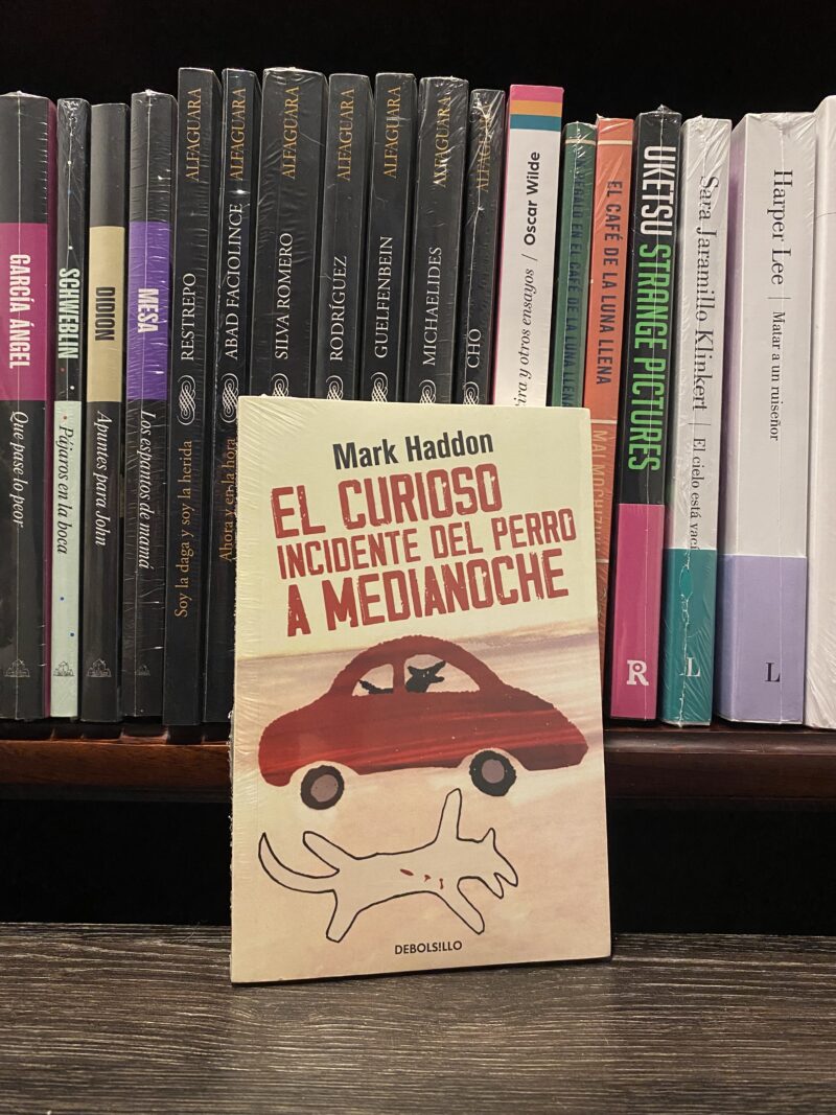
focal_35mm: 26
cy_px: 558
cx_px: 418
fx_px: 837
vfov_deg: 67.3
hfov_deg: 53.1
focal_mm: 4.25
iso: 640
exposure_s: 1/32
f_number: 1.8
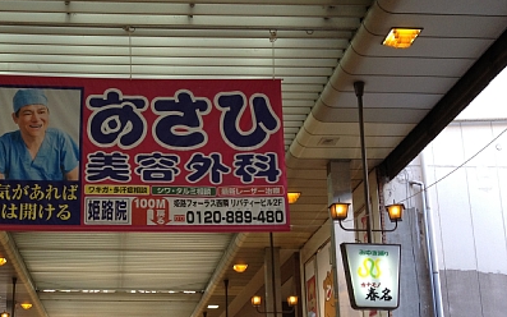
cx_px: 129
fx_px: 774
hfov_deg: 35.5
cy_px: 267
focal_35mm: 56
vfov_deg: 22.7
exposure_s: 1/60
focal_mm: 4.28
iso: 50
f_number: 2.4
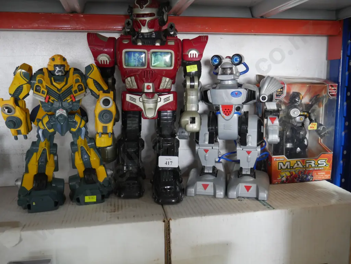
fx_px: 325
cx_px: 176
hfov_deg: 56.8
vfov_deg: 44.2
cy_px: 132
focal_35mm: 32
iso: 800
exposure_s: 1/60
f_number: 3.6
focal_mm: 16
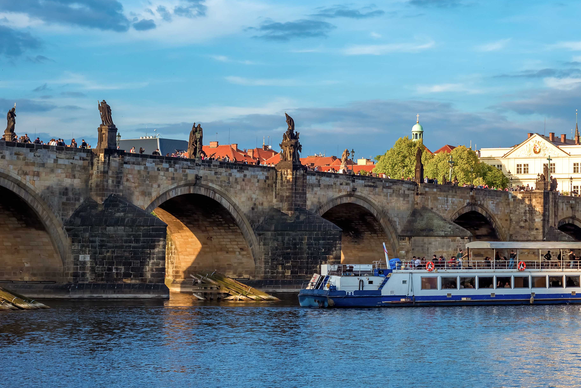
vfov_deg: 13.4
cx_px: 541
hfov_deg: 19.8
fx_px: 1630
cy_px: 23
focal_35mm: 101
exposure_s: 1/500
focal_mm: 50
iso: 200
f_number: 7.1
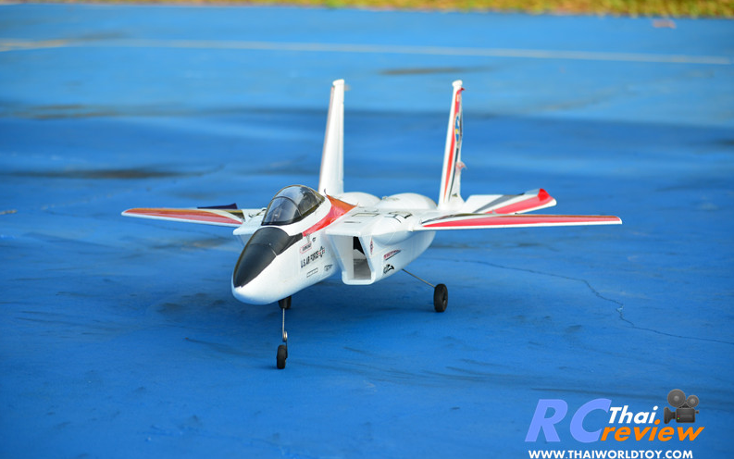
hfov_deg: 17.0
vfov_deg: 10.7
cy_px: 240
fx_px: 2461
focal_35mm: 123
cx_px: 367
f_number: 4.5
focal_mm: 80
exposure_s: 1/320
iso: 100
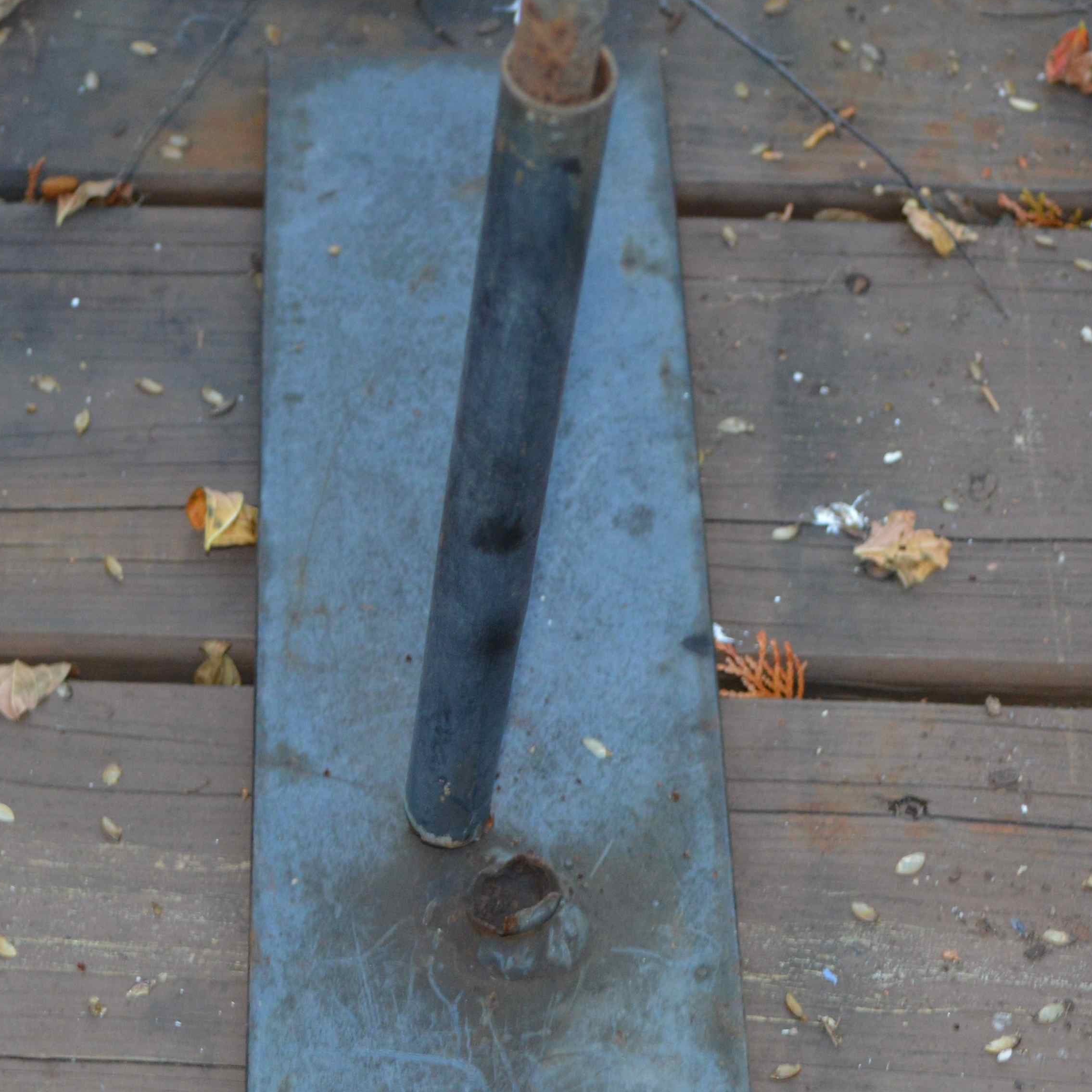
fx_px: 2891
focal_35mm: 81
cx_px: 358
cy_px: 610
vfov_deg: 21.4
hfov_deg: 21.3
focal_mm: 24
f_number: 4
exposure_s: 1/60
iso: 560
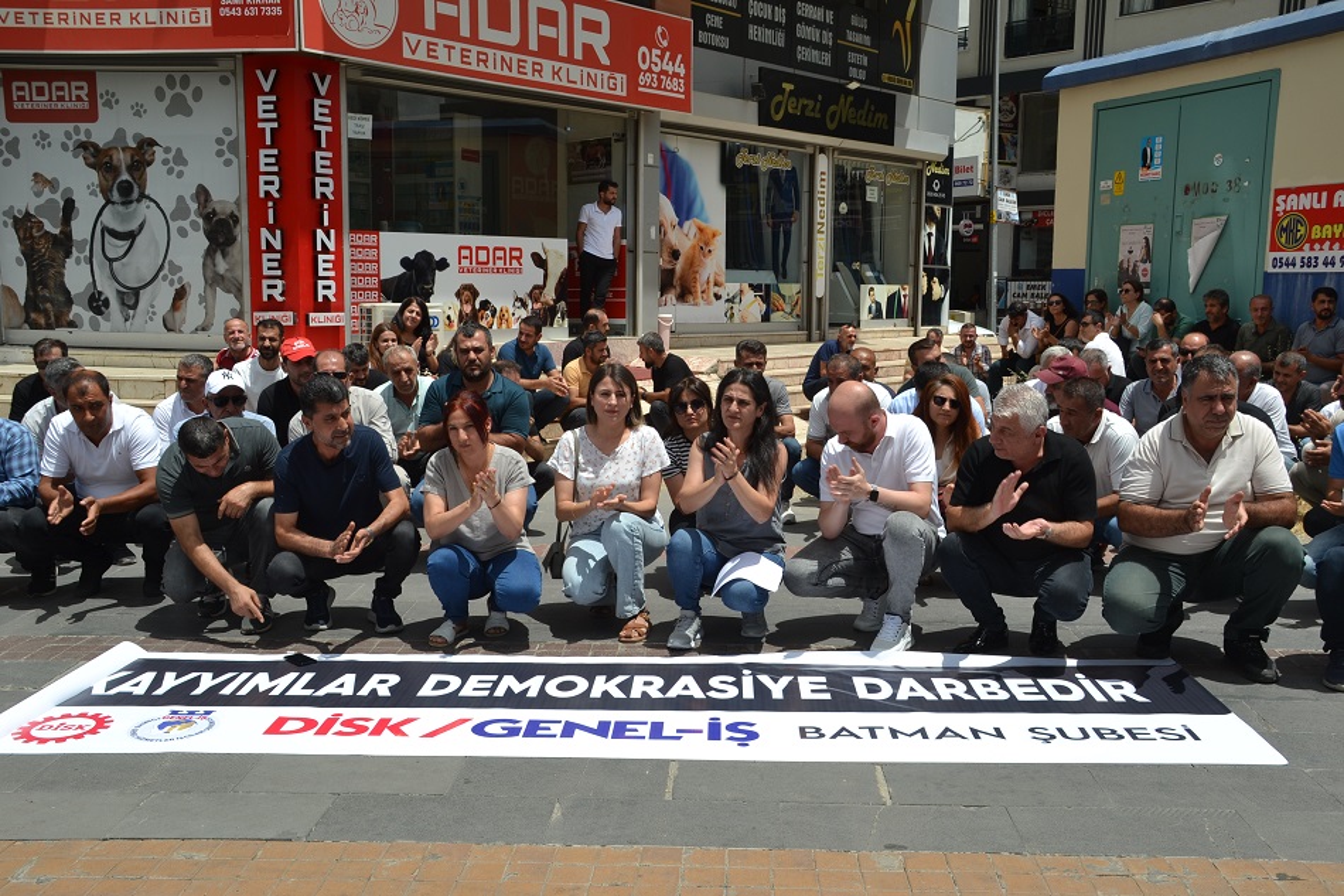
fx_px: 1344
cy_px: 448
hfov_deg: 53.1
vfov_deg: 36.9
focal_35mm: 36
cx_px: 672
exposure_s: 1/200
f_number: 7.1
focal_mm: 24
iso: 100
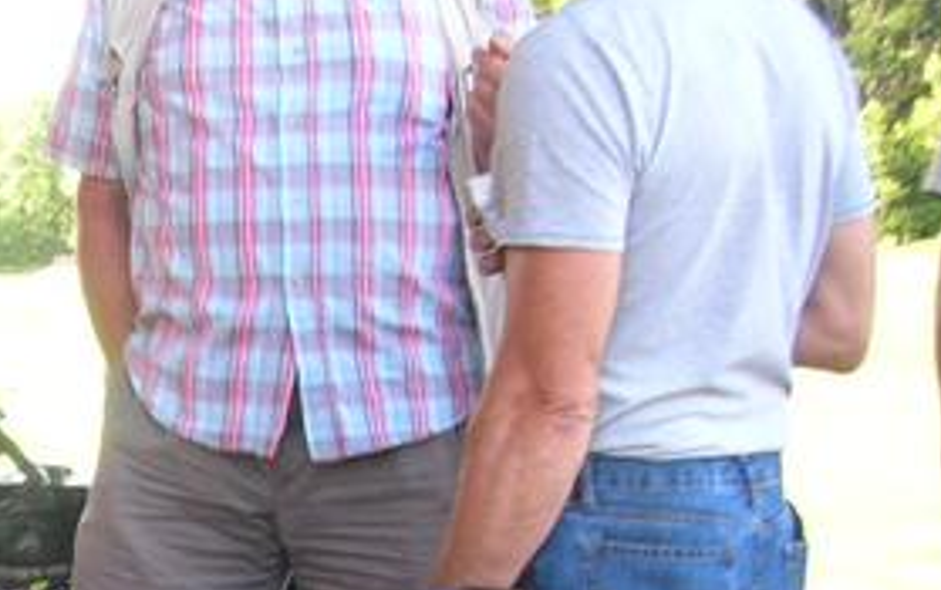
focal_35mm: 85
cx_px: -84
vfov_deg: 14.8
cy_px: 738
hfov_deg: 23.0
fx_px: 2182
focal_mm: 5.8
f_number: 2.8
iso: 50
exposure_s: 1/30.6
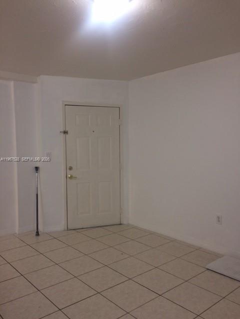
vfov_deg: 61.7
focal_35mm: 29
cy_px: 160
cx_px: 120
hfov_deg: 48.2
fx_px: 268
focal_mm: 4.15
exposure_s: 1/30
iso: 64
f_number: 2.2
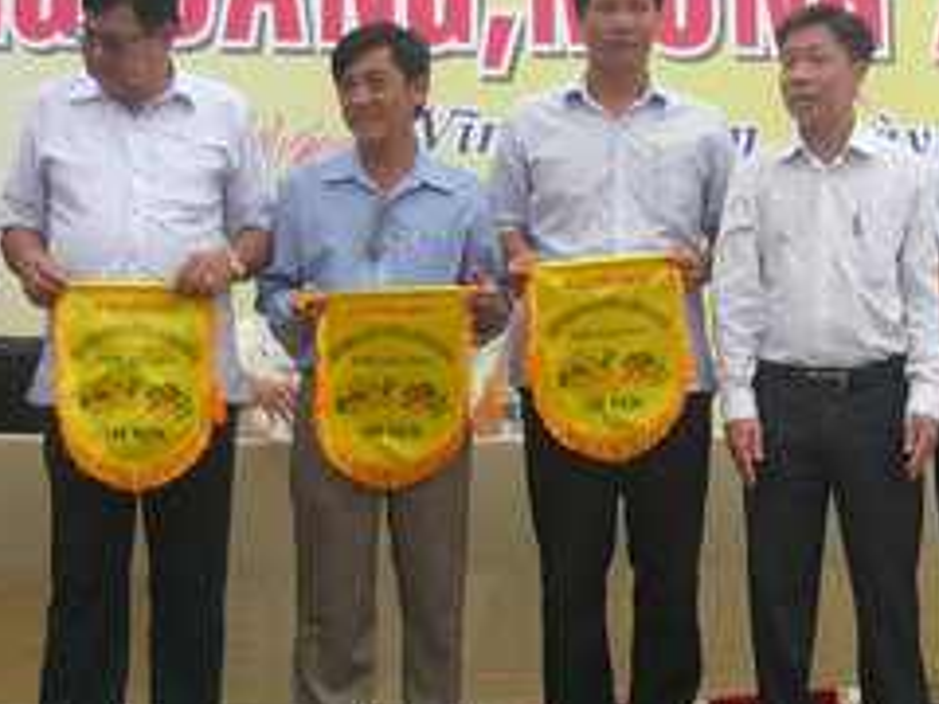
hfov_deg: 17.7
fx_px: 2984
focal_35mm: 110
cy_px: 340
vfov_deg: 13.5
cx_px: 790
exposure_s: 1/250
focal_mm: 5.5
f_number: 2.8
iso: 100
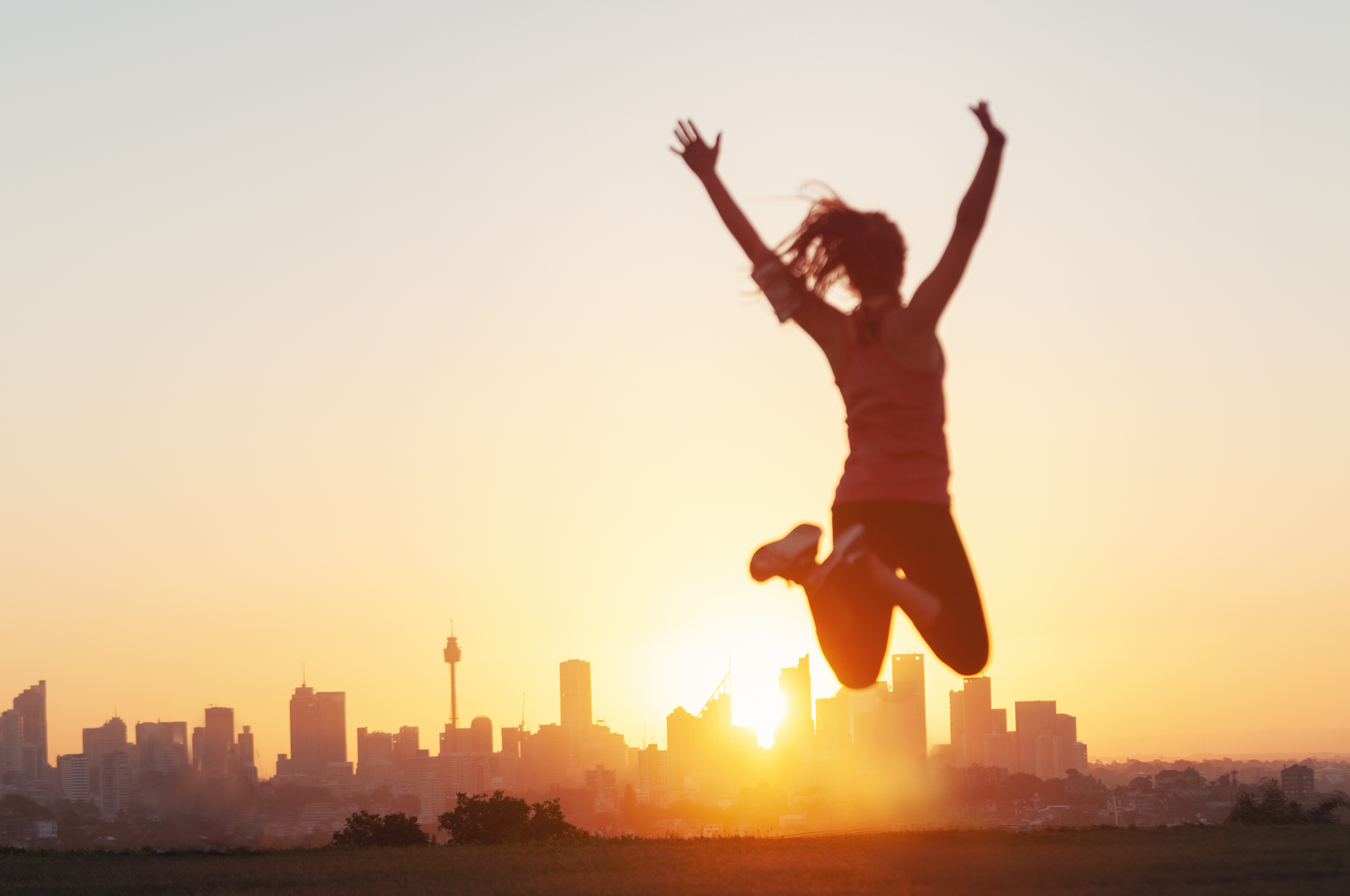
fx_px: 4214
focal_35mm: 112
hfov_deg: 18.2
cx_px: 675
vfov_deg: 12.1
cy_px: 448
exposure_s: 1/800
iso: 200
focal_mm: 75
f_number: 4.5
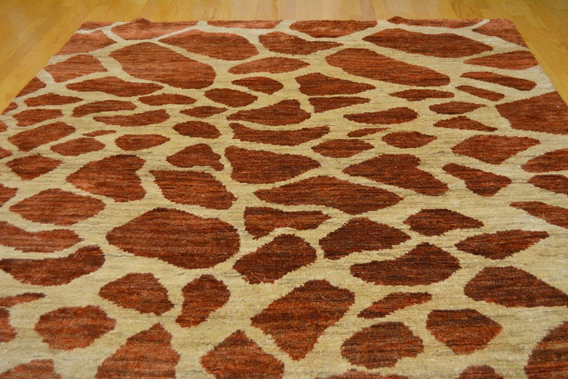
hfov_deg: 49.6
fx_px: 615
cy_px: 190
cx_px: 284
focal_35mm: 39
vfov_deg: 34.2
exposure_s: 1/60
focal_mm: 26
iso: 800
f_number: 4.2
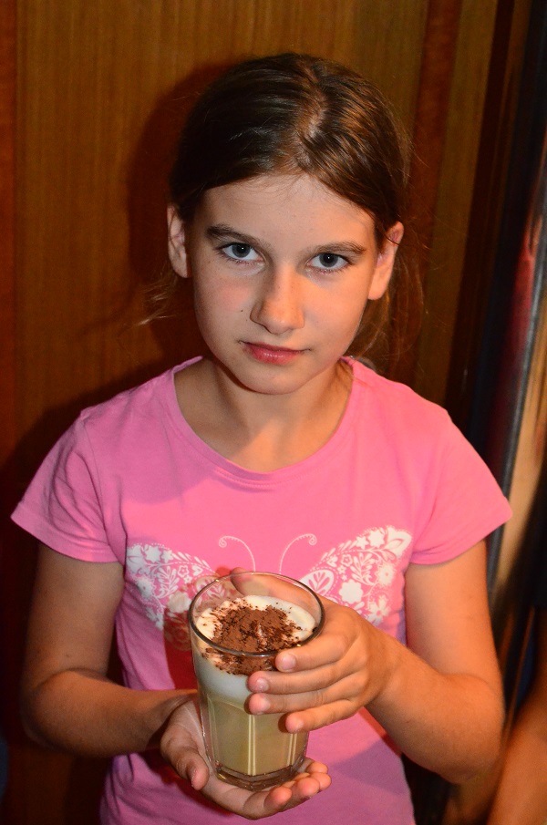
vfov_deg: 37.9
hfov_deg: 25.7
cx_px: 274
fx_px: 1201
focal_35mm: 52
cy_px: 412
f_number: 4.5
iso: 5600
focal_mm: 35
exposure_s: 1/60
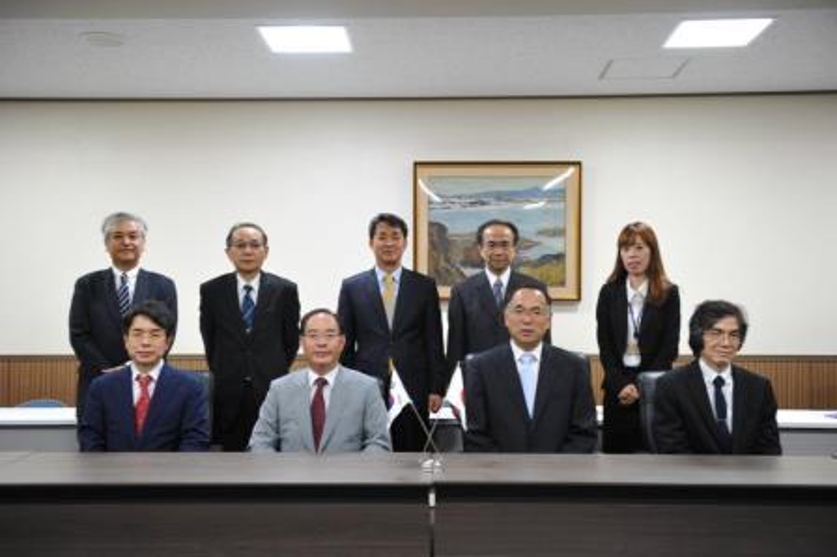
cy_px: 278
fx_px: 929
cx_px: 418
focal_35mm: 40
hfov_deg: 48.5
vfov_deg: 33.4
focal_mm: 40
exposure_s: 1/40
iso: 200
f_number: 3.2
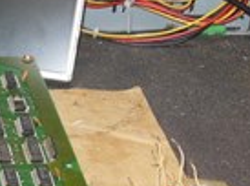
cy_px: 191
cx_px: -131
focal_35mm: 141
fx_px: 1016
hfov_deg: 13.2
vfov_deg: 10.4
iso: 200
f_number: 3.8
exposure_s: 1/30
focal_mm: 7.7
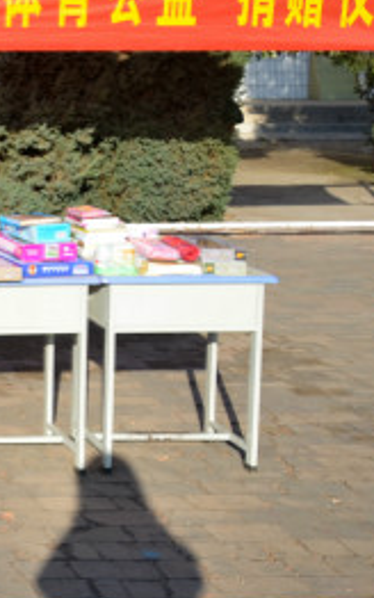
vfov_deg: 29.9
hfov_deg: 16.1
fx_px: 1091
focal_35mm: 67
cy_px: 122
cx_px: -322
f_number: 8
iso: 100
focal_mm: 18
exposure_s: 1/250
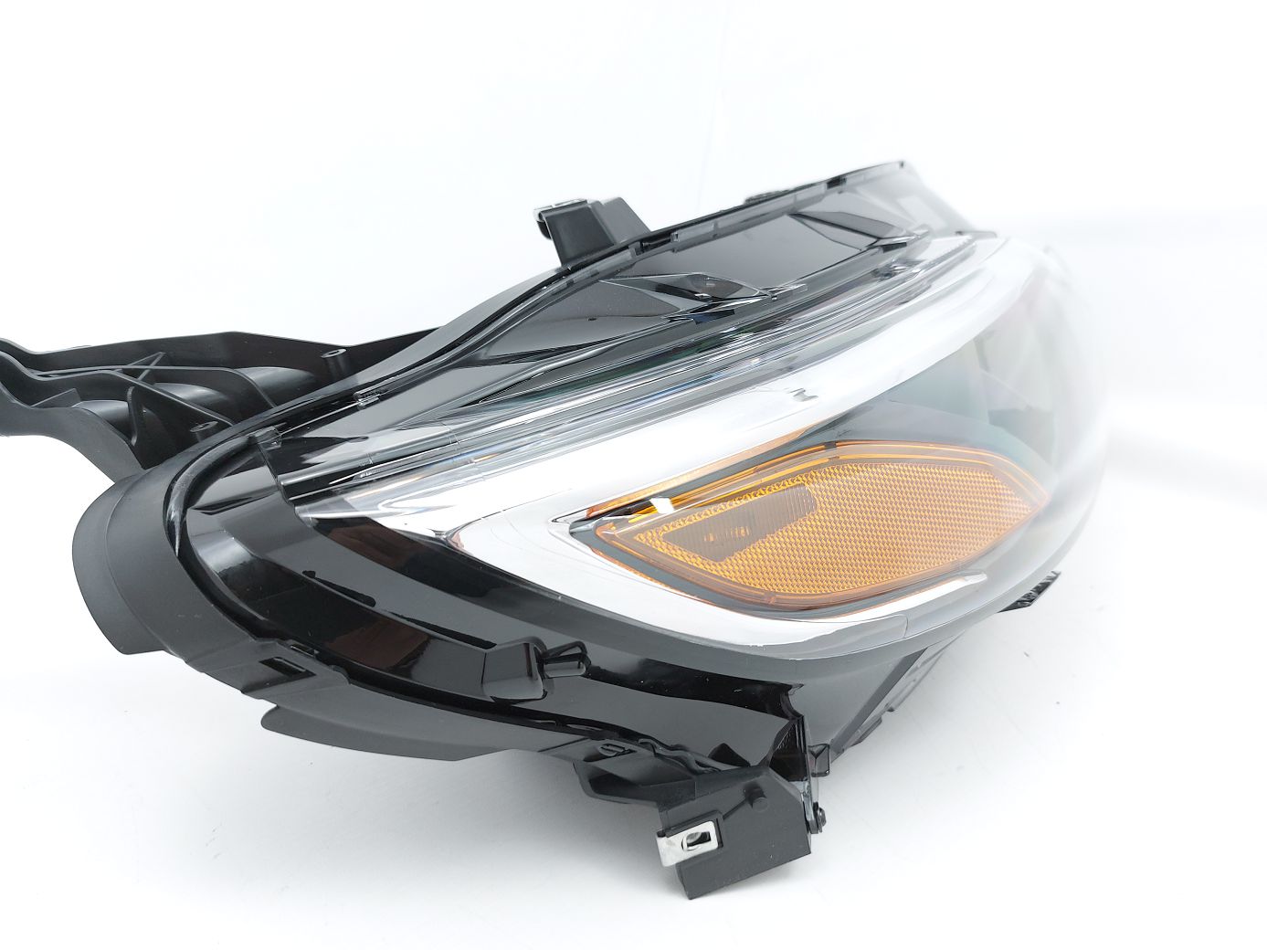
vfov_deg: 56.8
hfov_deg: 71.6
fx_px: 878
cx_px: 634
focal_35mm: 24
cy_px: 475
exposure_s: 1/50
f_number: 1.8
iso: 64
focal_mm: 5.23
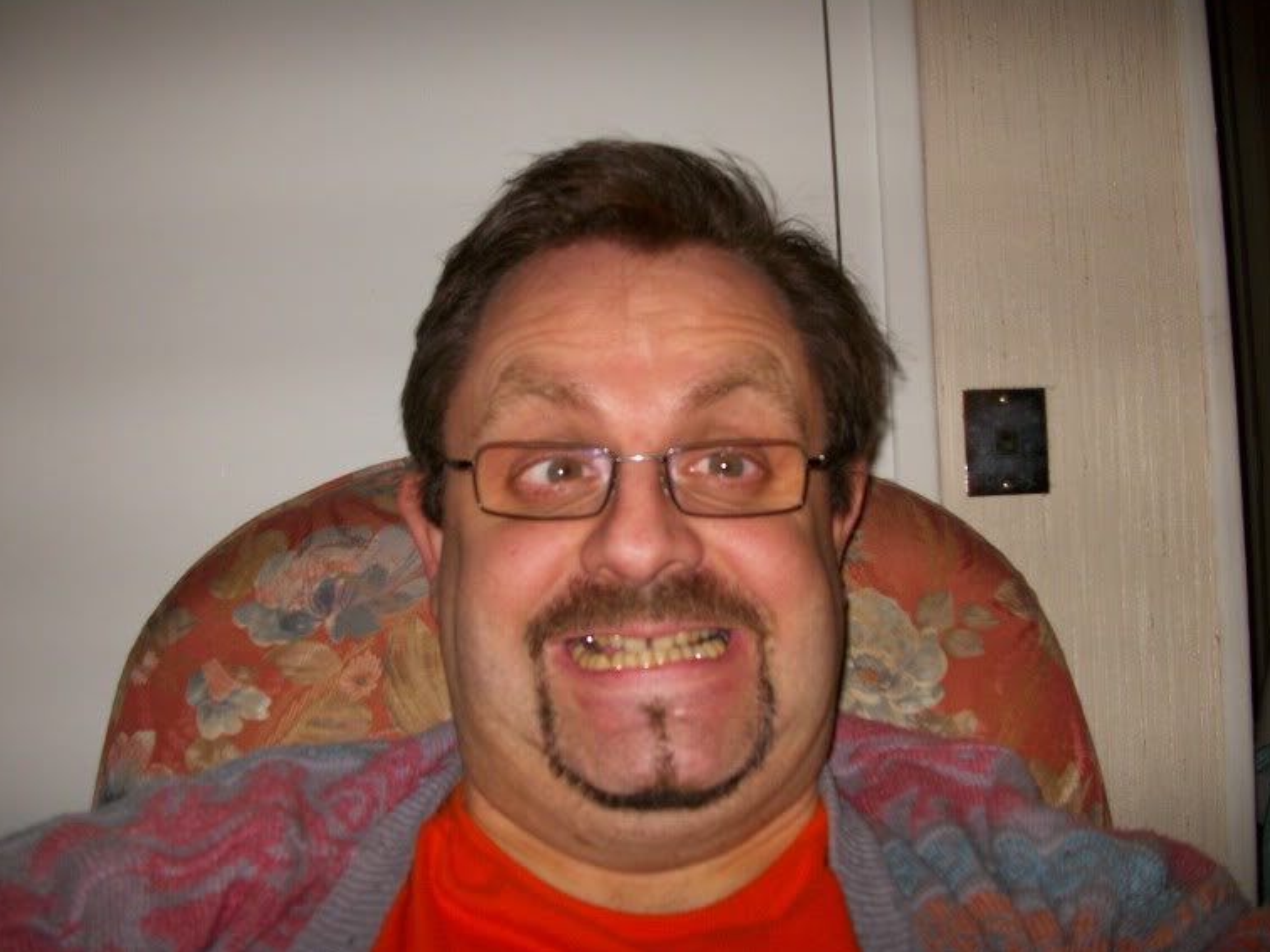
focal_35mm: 36
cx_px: 635
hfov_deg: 51.4
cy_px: 457
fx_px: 1321
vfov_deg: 39.6
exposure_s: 1/40
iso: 125
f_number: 2.9
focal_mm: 5.7
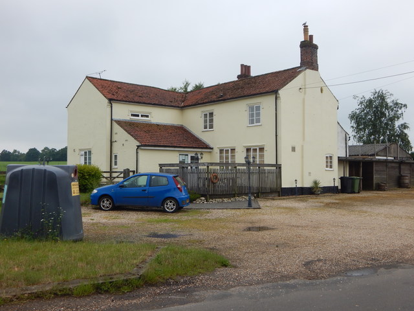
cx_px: 207
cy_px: 156
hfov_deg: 49.0
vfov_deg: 37.7
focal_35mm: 38
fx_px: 454
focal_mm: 6.8
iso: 125
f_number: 3.4
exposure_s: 1/640
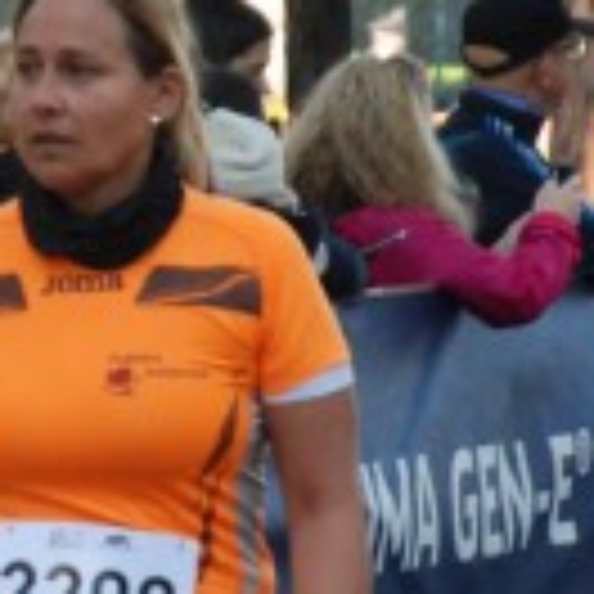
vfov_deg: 2.9
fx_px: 11822
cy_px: 322
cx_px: -356
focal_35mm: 609
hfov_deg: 2.9
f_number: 5.6
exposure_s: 1/250
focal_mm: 105
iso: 1000
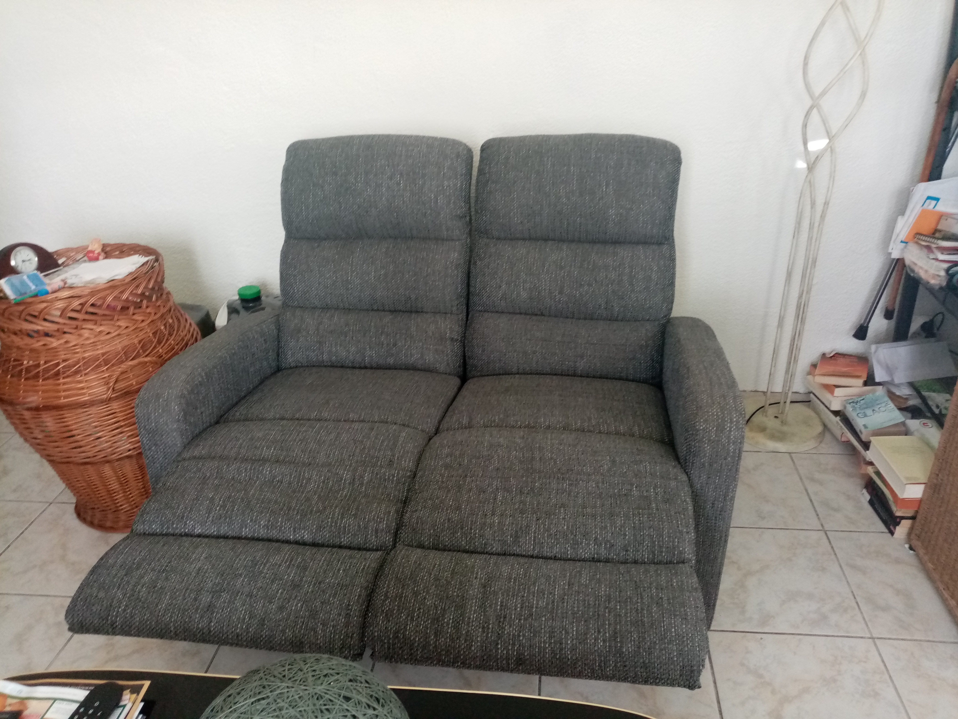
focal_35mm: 26
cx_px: 479
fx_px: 720
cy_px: 360
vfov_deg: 53.1
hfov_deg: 67.3
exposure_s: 1/33.3
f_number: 1.8
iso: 318
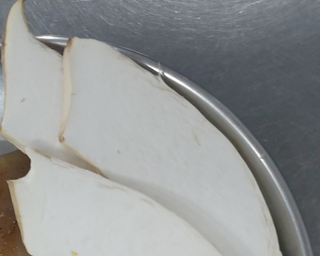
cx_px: -113
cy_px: 277
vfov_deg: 19.6
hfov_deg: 22.3
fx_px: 710
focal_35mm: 75
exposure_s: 1/60
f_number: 2
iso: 100
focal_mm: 4.58
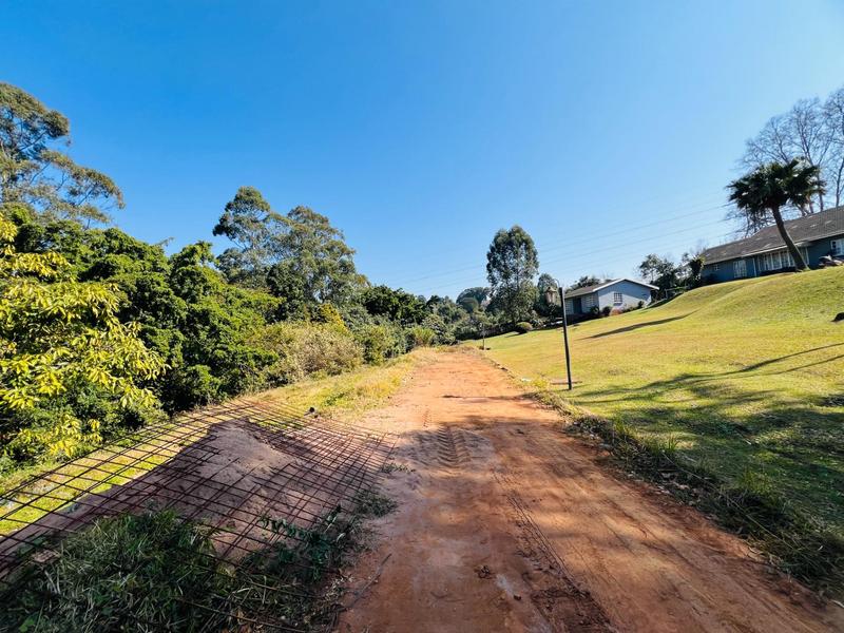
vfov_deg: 89.9
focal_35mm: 13
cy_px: 316
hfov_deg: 106.2
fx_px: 317
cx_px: 422
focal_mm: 1.57
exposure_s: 1/1155
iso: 32
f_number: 1.8
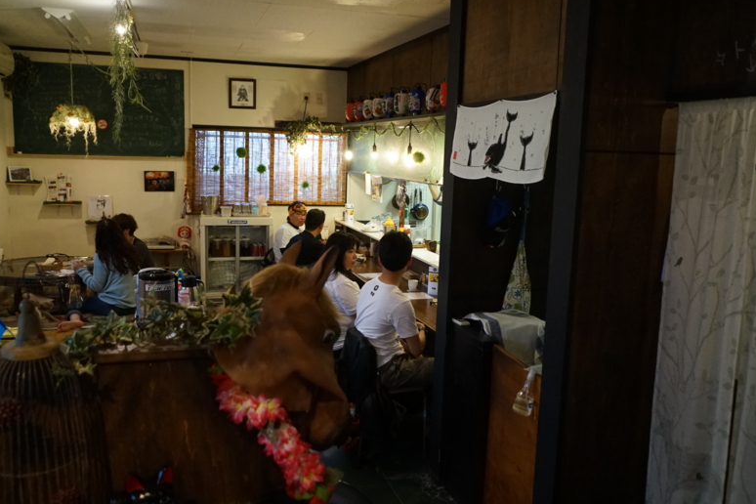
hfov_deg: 60.3
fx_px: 651
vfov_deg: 42.3
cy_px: 249
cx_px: 375
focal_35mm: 31
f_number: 2.8
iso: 2000
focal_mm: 20
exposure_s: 1/200
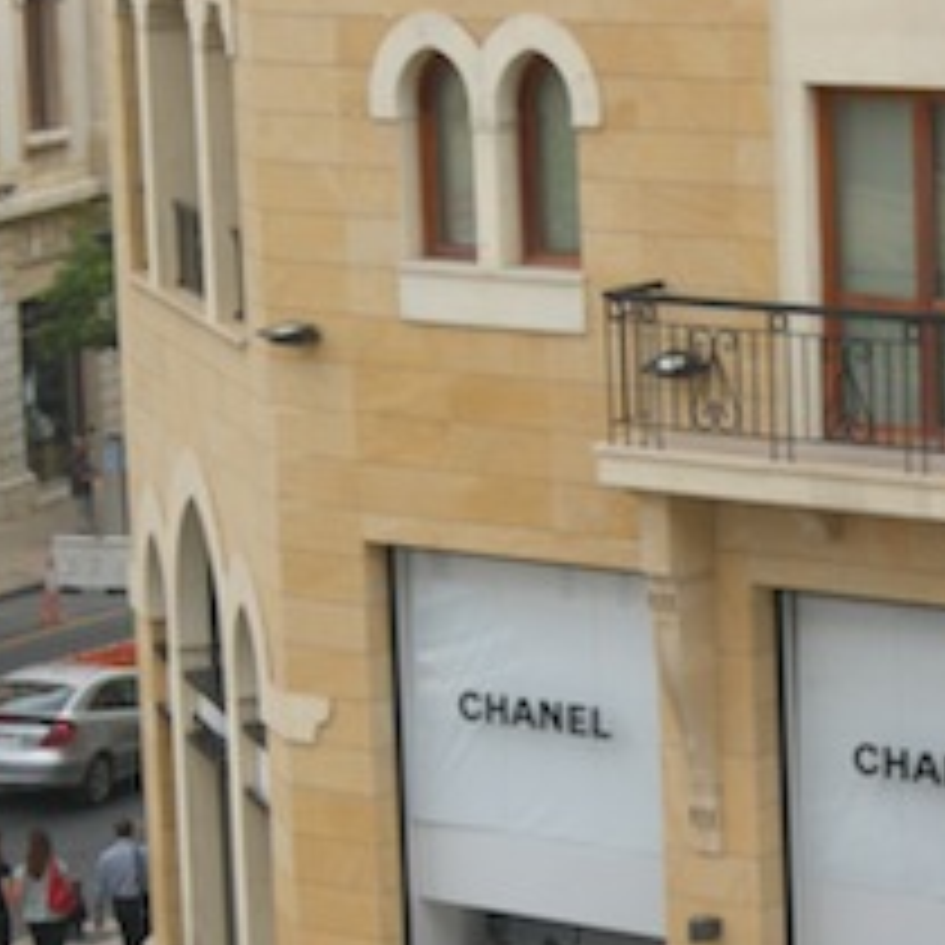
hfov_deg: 9.7
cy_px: 738
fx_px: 5590
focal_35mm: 181
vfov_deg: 9.6
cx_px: 634
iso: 64
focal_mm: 19.4
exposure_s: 1/118
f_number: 4.8
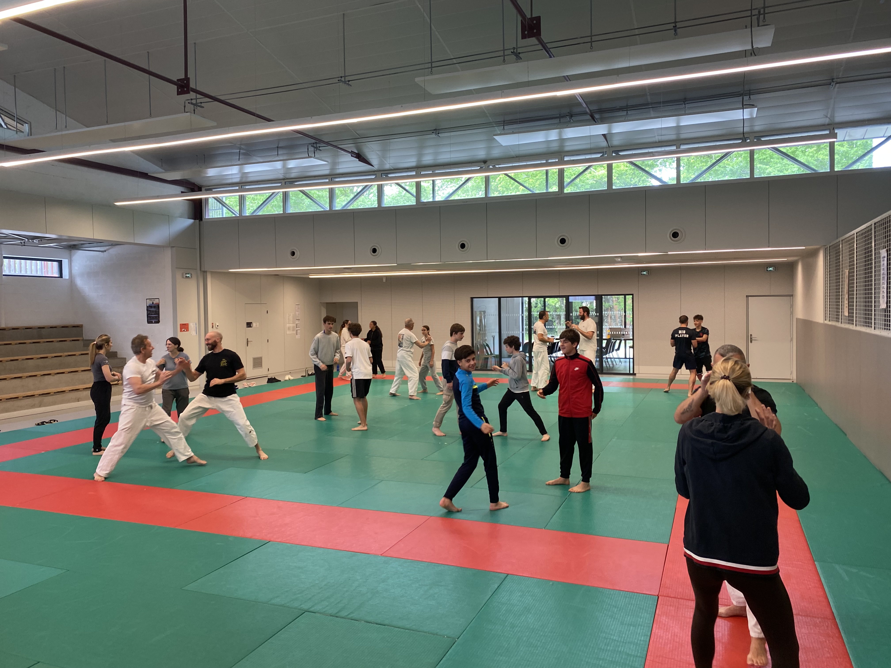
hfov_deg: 67.3
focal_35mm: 26
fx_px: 669
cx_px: 446
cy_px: 334
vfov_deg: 53.1
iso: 100
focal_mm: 4.25
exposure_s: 1/100
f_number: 1.8
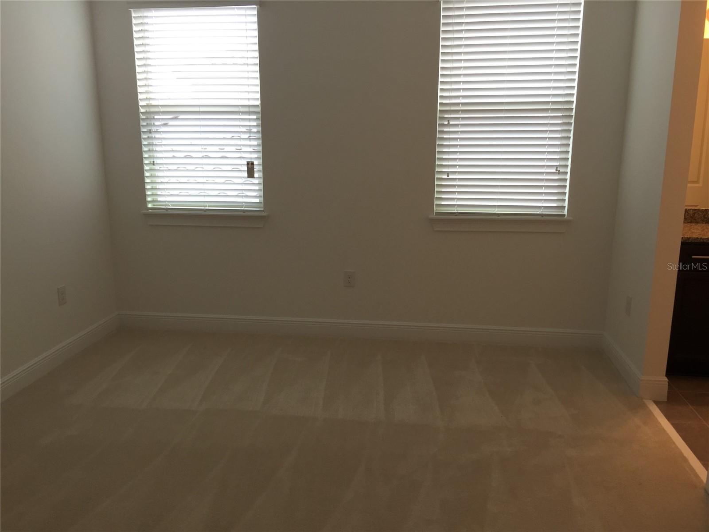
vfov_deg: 48.2
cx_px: 354
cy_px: 266
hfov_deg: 61.7
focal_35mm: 29
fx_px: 594
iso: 32
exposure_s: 1/40
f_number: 2.2
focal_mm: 4.15
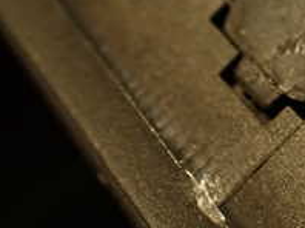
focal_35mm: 97
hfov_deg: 18.9
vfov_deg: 15.2
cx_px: 387
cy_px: 96
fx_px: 854
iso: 320
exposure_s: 1/30
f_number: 2.4
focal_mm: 5.79
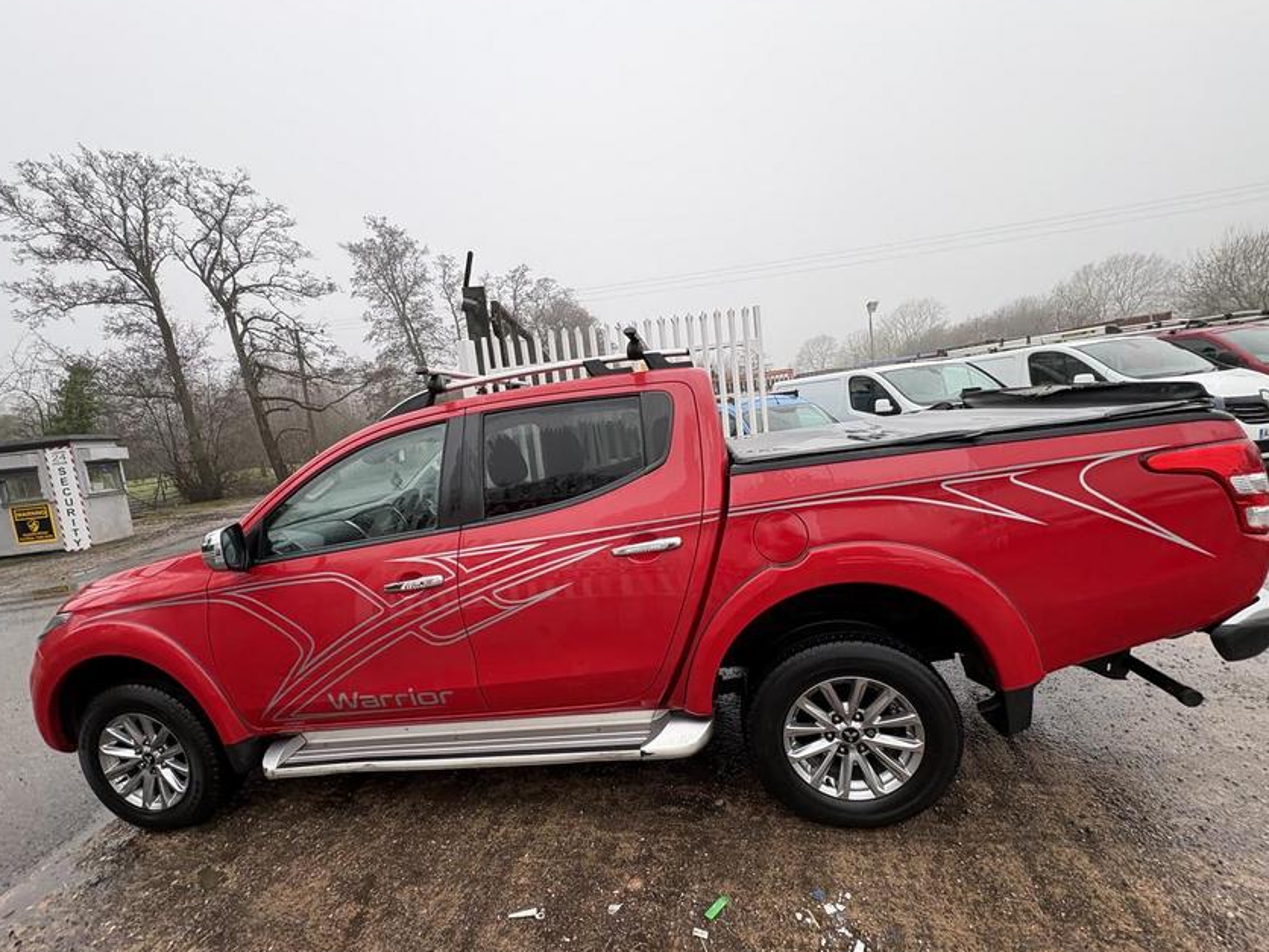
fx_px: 550
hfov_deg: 98.1
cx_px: 615
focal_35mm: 15
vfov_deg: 81.7
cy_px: 489
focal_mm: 2.22
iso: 64
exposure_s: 1/99
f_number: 2.2
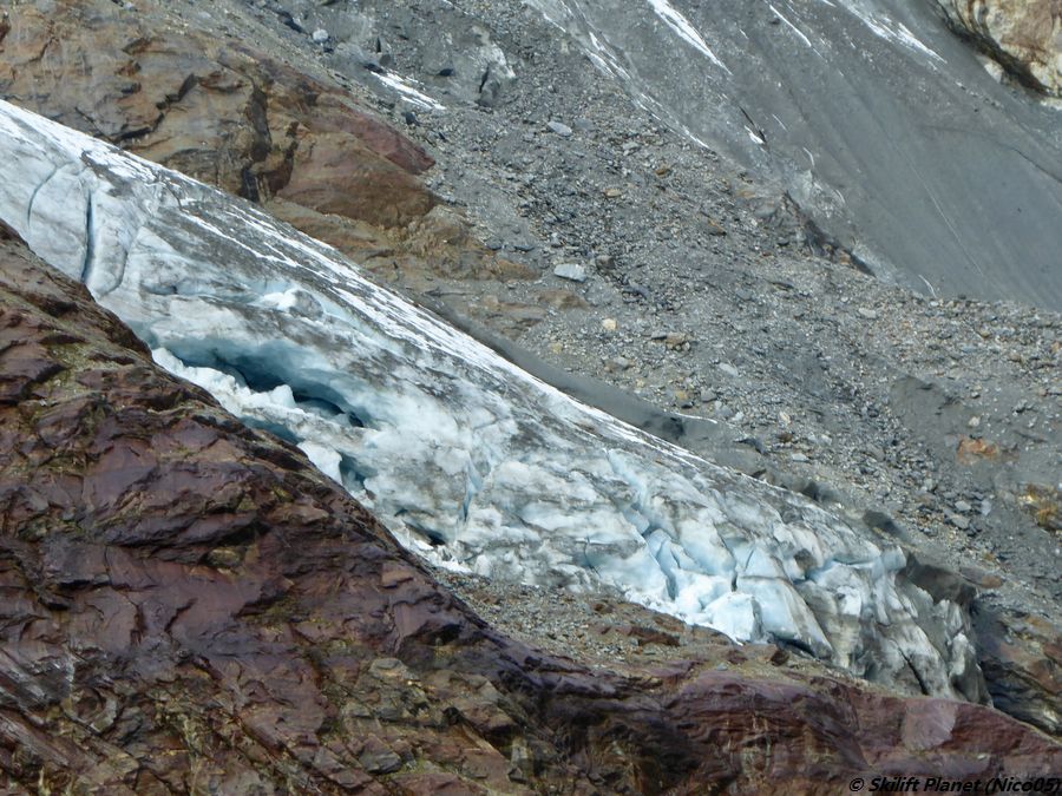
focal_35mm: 238
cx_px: 531
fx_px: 7302
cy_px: 398
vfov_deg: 6.2
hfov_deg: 8.3
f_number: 5.6
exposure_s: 1/200
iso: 80
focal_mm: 38.4
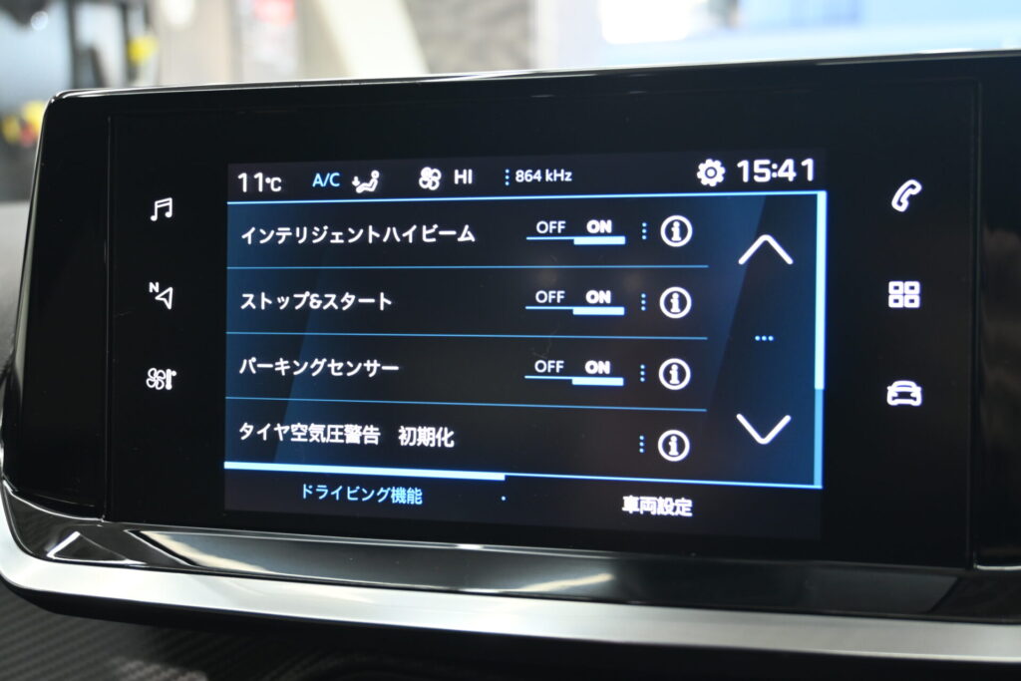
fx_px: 1064
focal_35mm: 38
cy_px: 340
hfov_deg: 51.3
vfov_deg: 35.5
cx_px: 510
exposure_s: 1/60
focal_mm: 25
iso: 500
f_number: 4.2
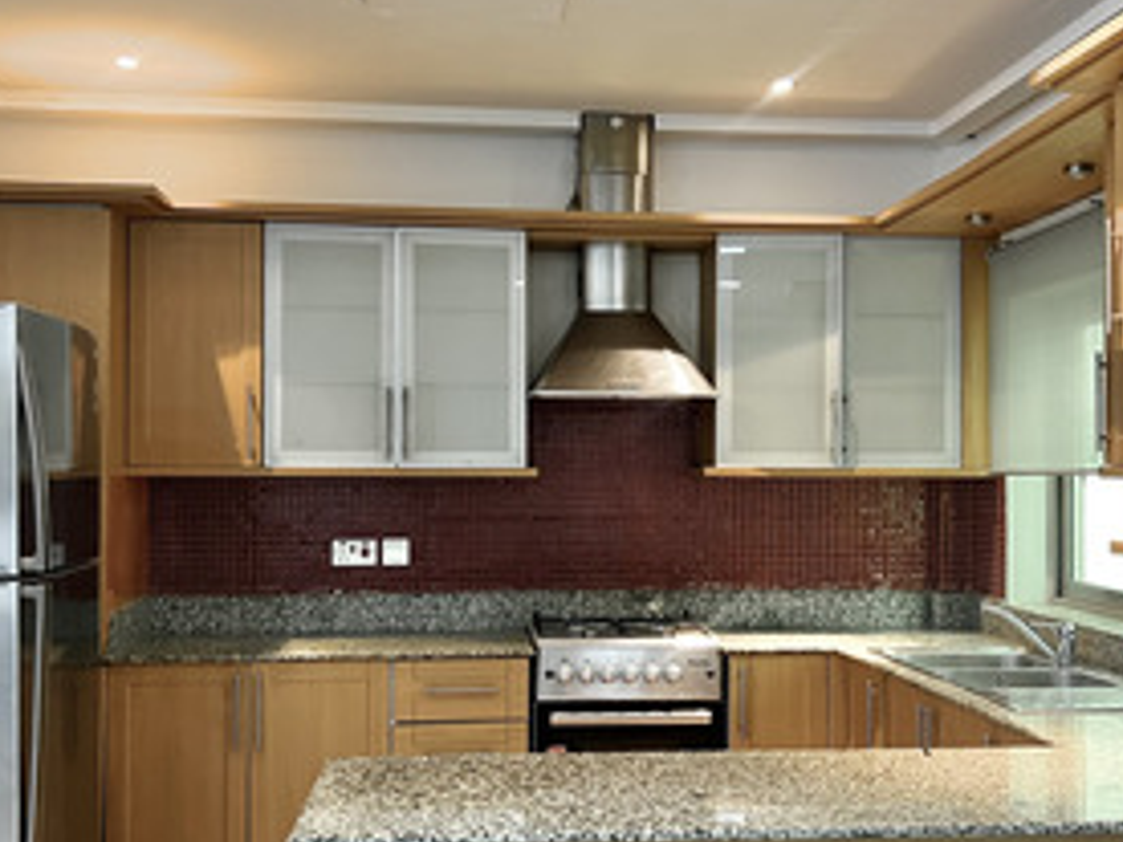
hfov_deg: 43.8
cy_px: 441
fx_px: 1395
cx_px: 616
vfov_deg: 33.6
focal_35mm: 43
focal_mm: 5.7
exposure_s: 1/60
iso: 200
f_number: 1.5
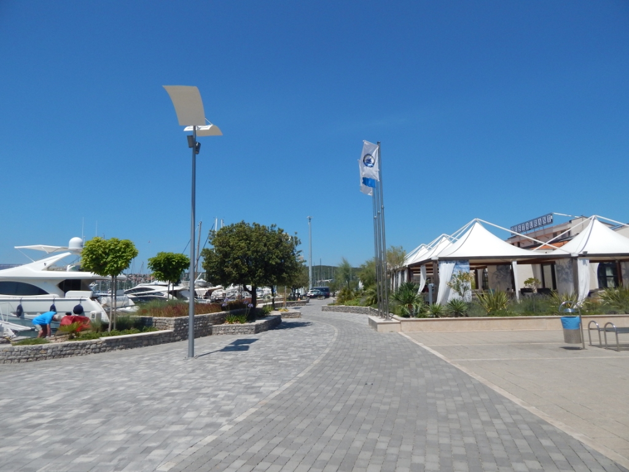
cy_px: 236
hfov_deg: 76.4
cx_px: 314
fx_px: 400
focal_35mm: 22
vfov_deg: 61.1
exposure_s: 1/800
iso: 125
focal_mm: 4
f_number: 6
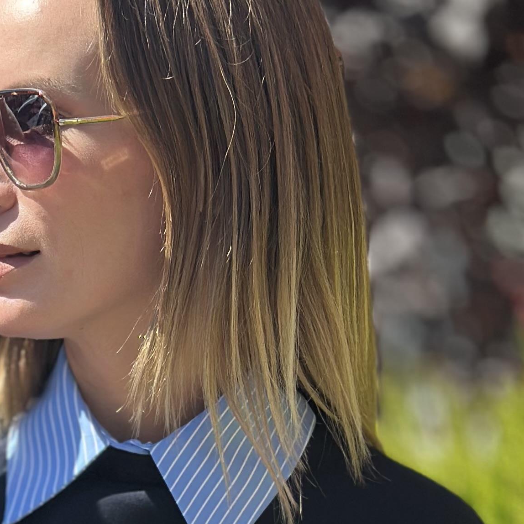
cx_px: 10
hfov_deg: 11.6
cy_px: 811
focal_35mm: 149
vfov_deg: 11.2
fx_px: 2552
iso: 80
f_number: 1.78
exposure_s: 1/2732
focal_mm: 6.86
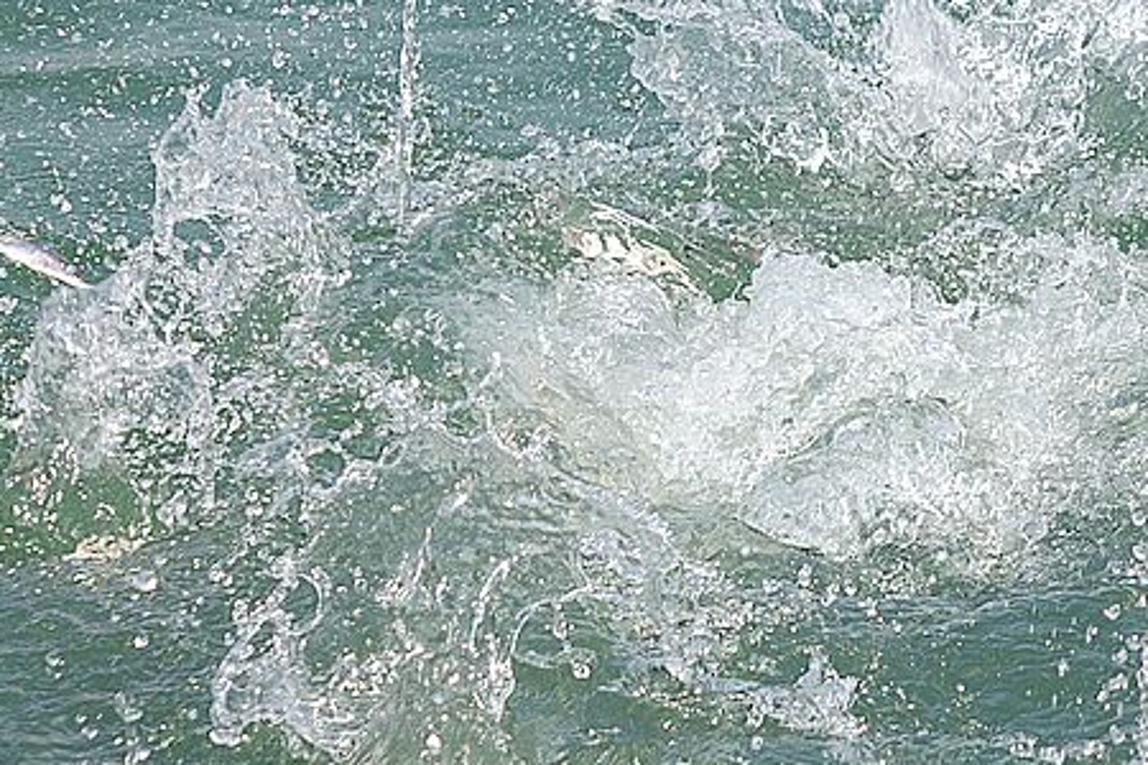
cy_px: 269
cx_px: 1005
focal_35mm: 263
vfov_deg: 5.2
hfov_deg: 7.8
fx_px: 8386
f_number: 4
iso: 100
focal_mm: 54.09
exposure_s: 1/500
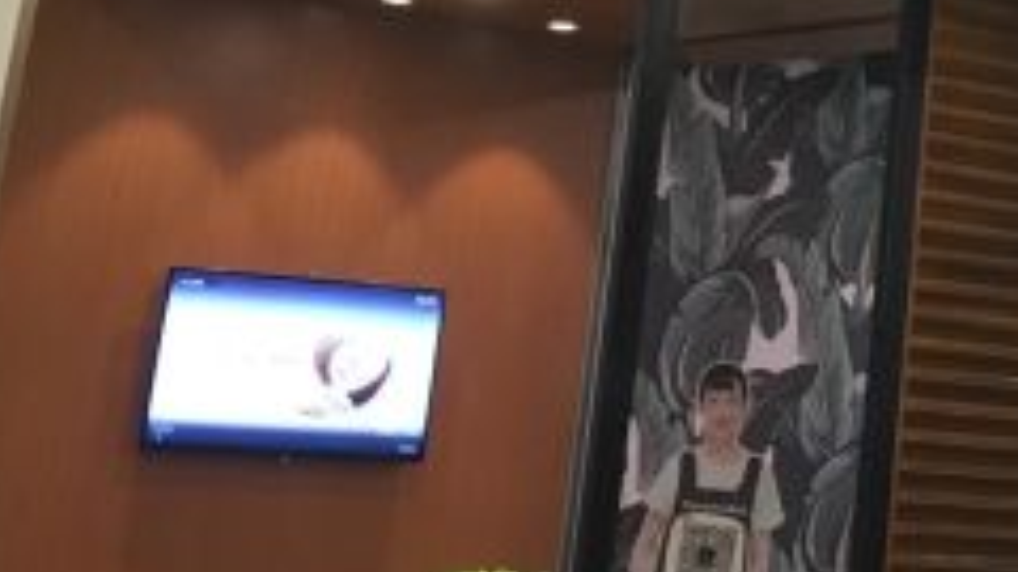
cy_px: -383
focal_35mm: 92
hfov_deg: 22.4
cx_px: 980
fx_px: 2483
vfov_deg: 12.3
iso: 125
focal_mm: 4.15
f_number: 2.2
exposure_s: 1/33
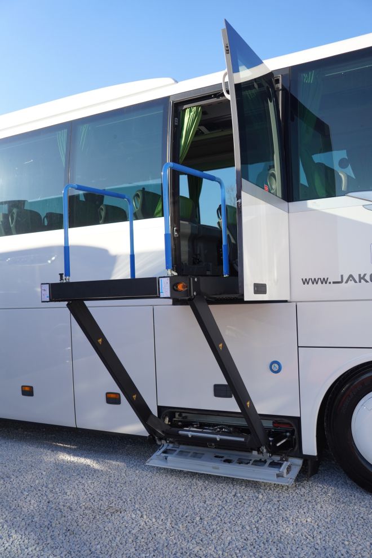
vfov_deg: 52.8
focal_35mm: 36
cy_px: 279
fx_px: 563
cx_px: 186
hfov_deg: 36.6
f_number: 2.8
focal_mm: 24.2
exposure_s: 1/4000
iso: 500
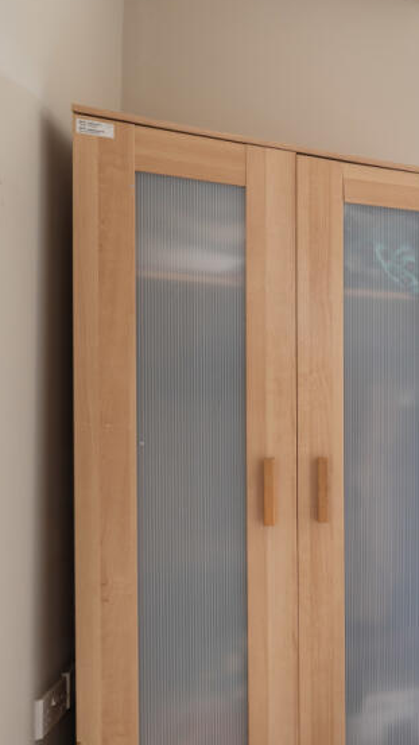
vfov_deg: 62.5
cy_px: 407
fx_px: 612
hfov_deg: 26.4
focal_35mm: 31
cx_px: 641
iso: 100
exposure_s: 1/10
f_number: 8
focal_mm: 16
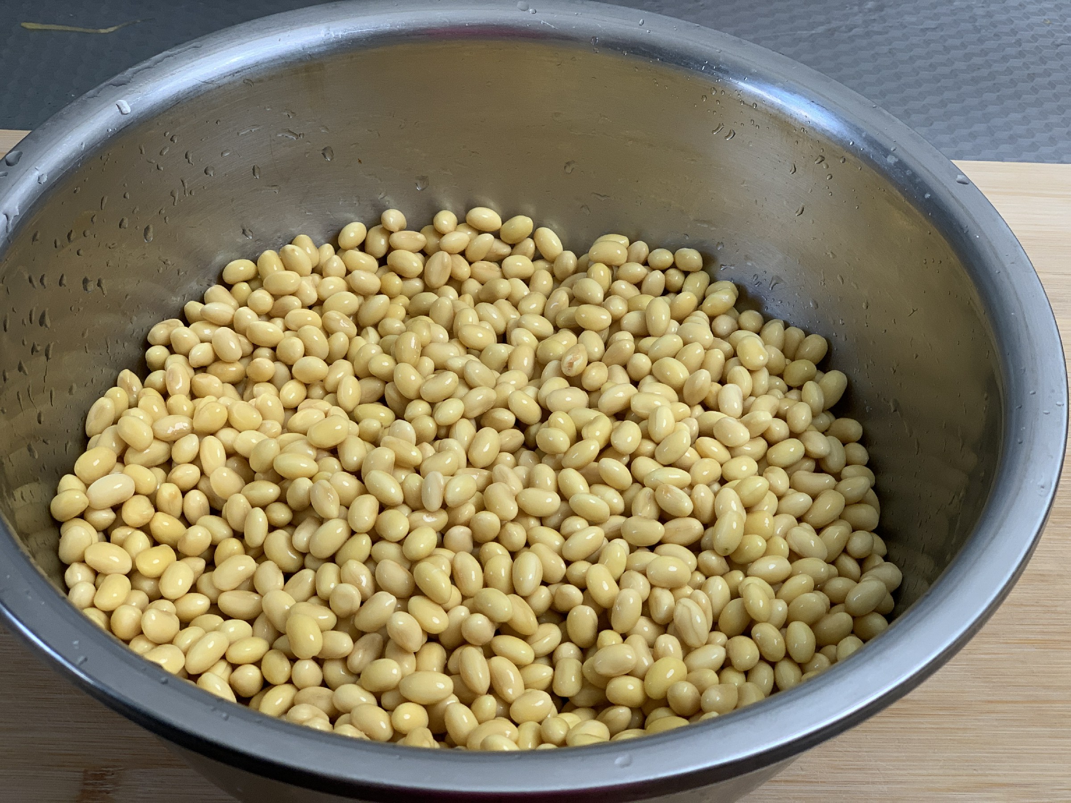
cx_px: 536
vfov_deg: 28.0
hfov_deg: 36.8
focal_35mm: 52
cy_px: 402
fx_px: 1609
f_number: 2.4
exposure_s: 1/122
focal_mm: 6
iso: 80
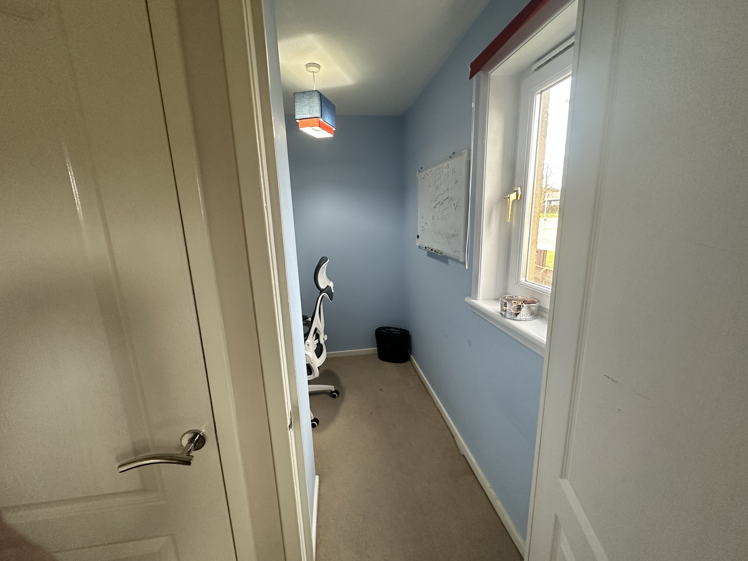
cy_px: 280
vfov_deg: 85.7
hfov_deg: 102.1
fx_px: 303
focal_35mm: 14
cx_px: 374
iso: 250
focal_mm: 2.22
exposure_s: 1/99
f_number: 2.2
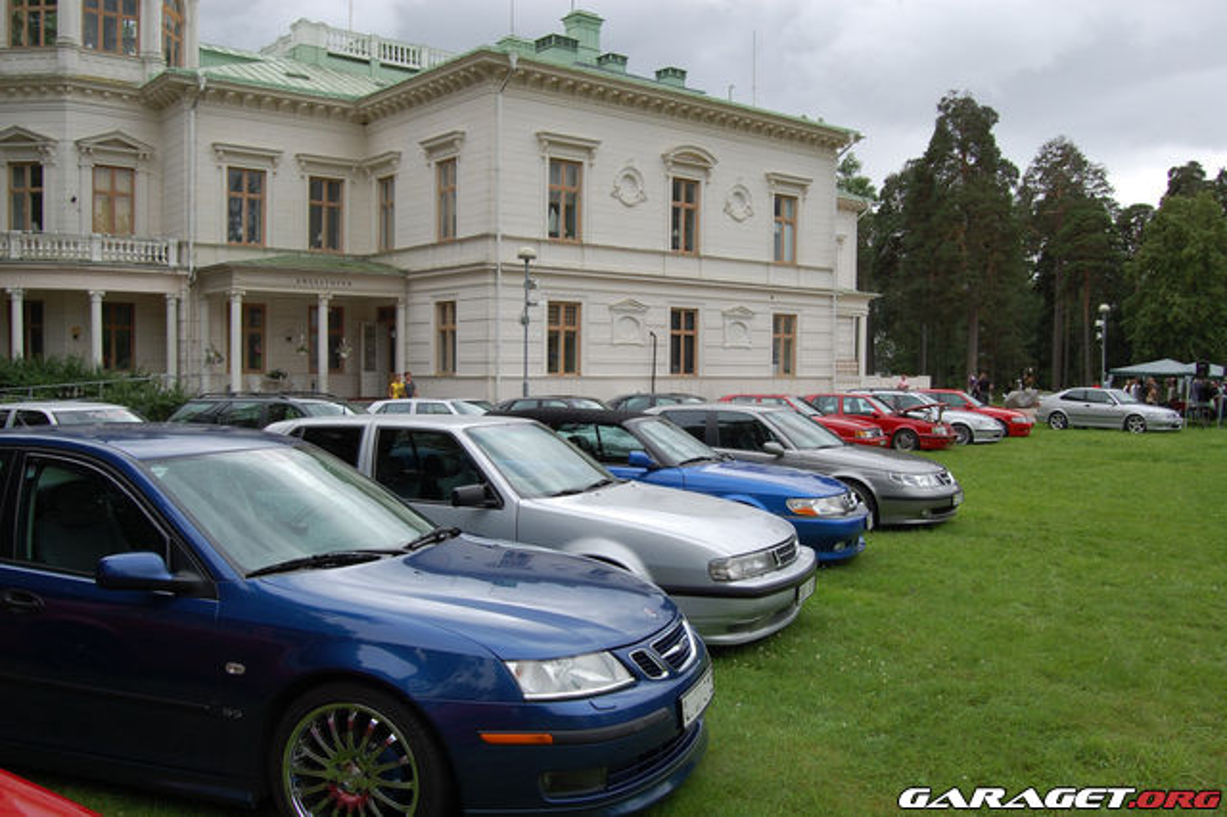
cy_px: 408
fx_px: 1022
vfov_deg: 43.6
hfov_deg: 62.0
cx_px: 614
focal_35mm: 30
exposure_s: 1/320
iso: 200
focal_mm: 20
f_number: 9
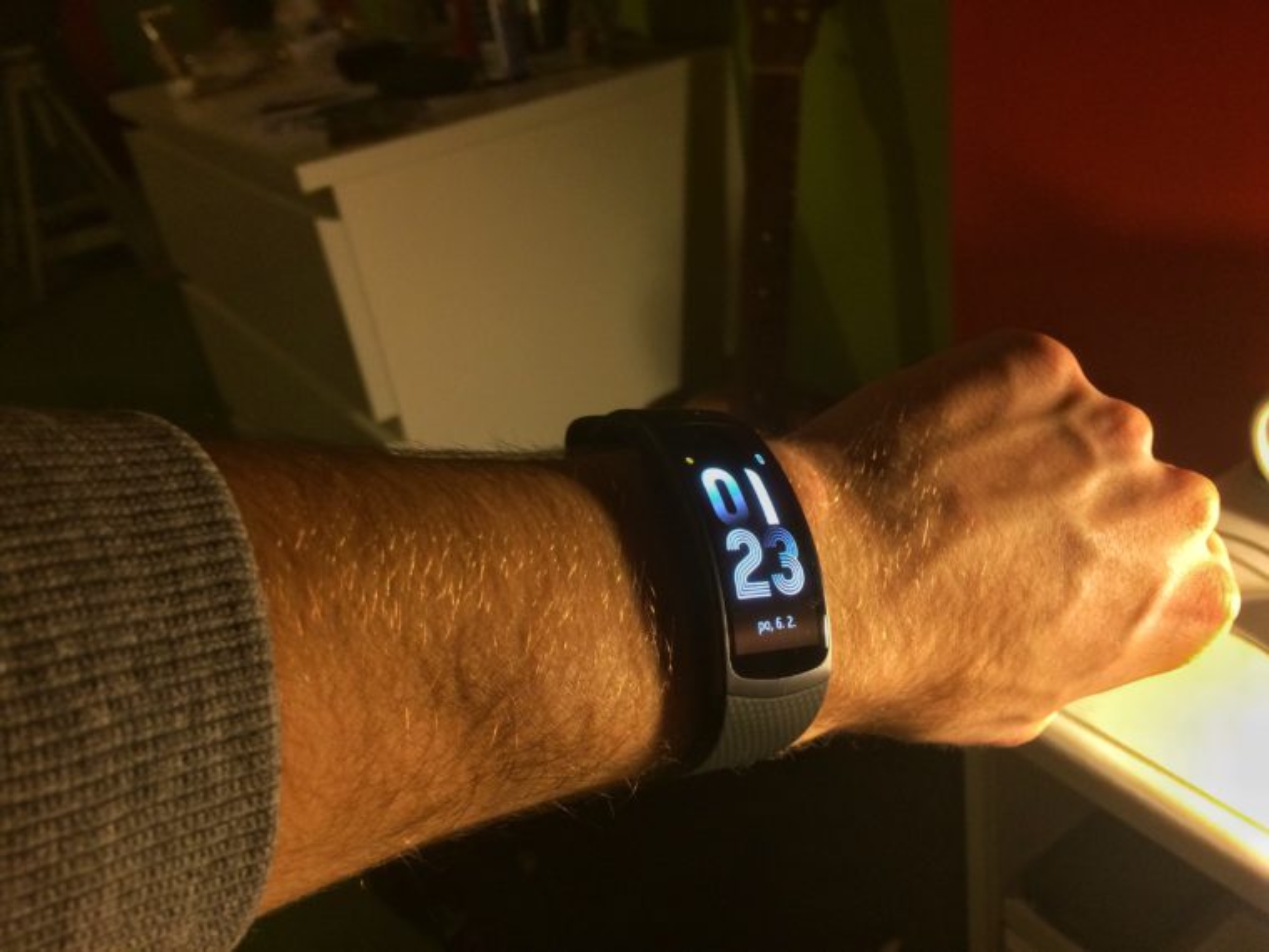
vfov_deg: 48.2
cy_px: 476
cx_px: 634
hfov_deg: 61.7
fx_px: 1063
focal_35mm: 29
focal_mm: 4.15
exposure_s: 1/33
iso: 160
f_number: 2.2
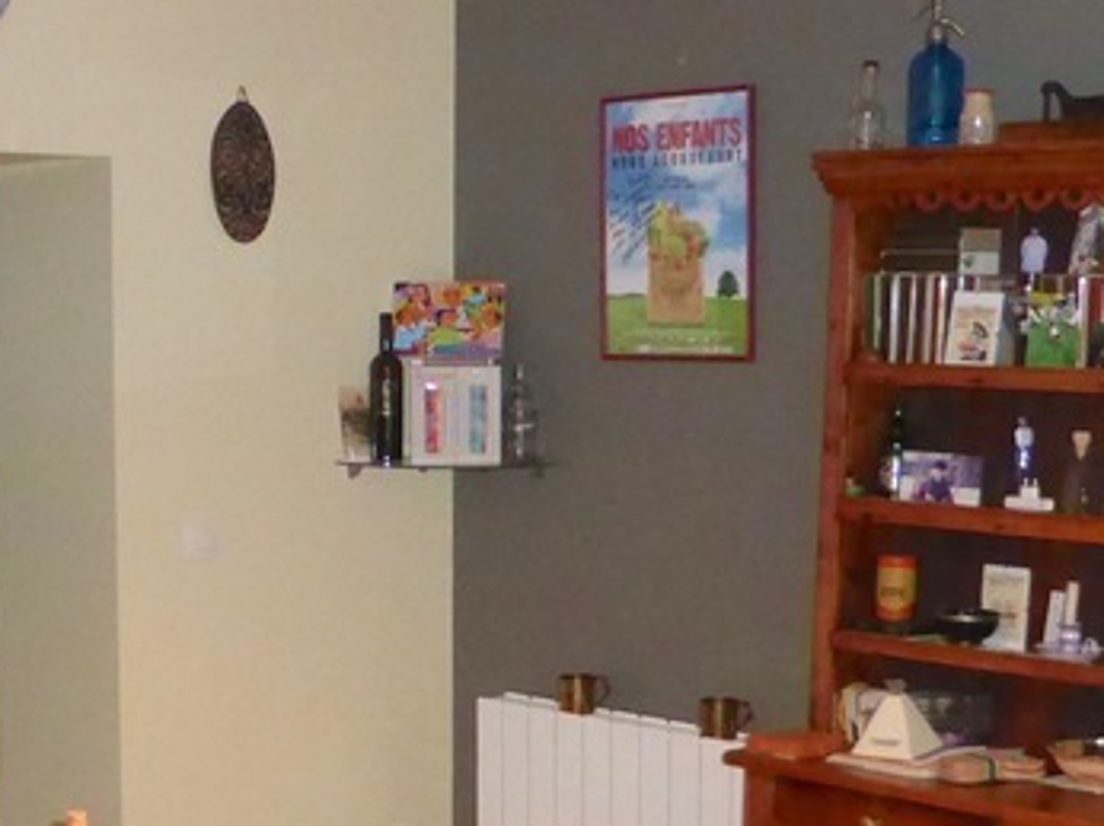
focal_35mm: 74
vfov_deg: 19.7
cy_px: 641
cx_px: 367
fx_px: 2358
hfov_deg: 26.2
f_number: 3.3
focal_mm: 4.3
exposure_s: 1/60
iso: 800
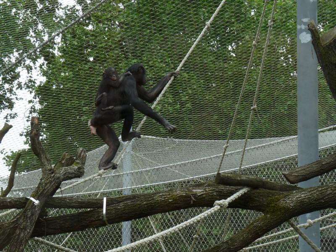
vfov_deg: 14.9
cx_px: 168
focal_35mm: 99
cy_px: 126
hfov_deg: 19.8
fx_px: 961
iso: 100
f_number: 5
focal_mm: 12.4
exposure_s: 1/200
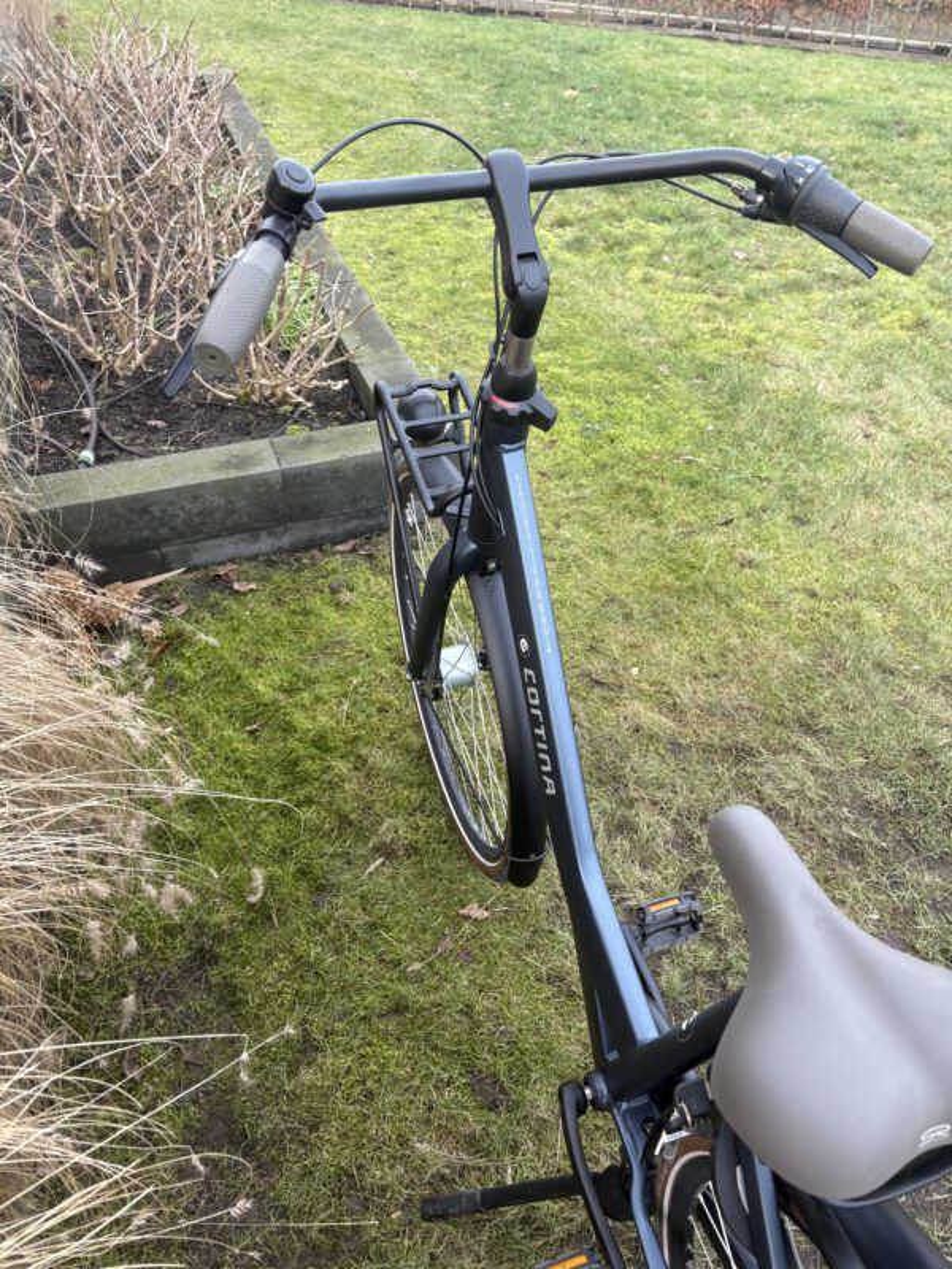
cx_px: 476
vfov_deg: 67.3
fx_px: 953
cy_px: 634
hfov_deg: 53.1
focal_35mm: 26
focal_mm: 5.96
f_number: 1.6
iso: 40
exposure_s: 1/150
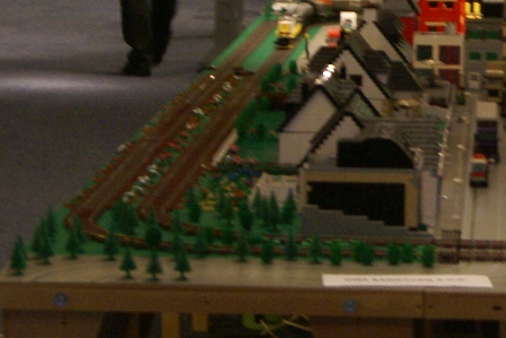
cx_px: 556
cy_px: -59
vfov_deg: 7.6
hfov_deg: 11.3
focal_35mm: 180
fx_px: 2531
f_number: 4
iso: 400
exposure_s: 1/10
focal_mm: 28
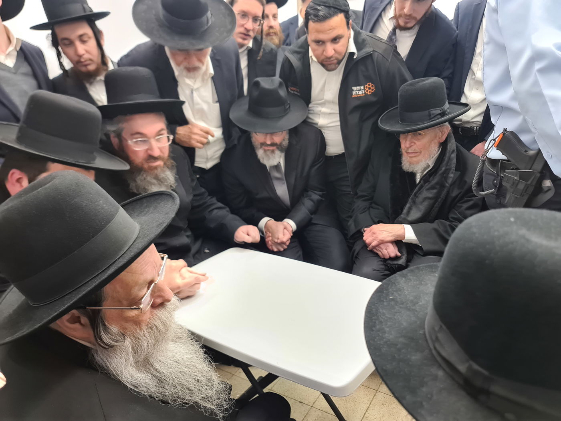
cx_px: 280
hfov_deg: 69.4
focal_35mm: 25
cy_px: 210
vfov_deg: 54.9
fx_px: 405
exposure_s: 1/50
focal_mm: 7
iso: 64
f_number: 1.8
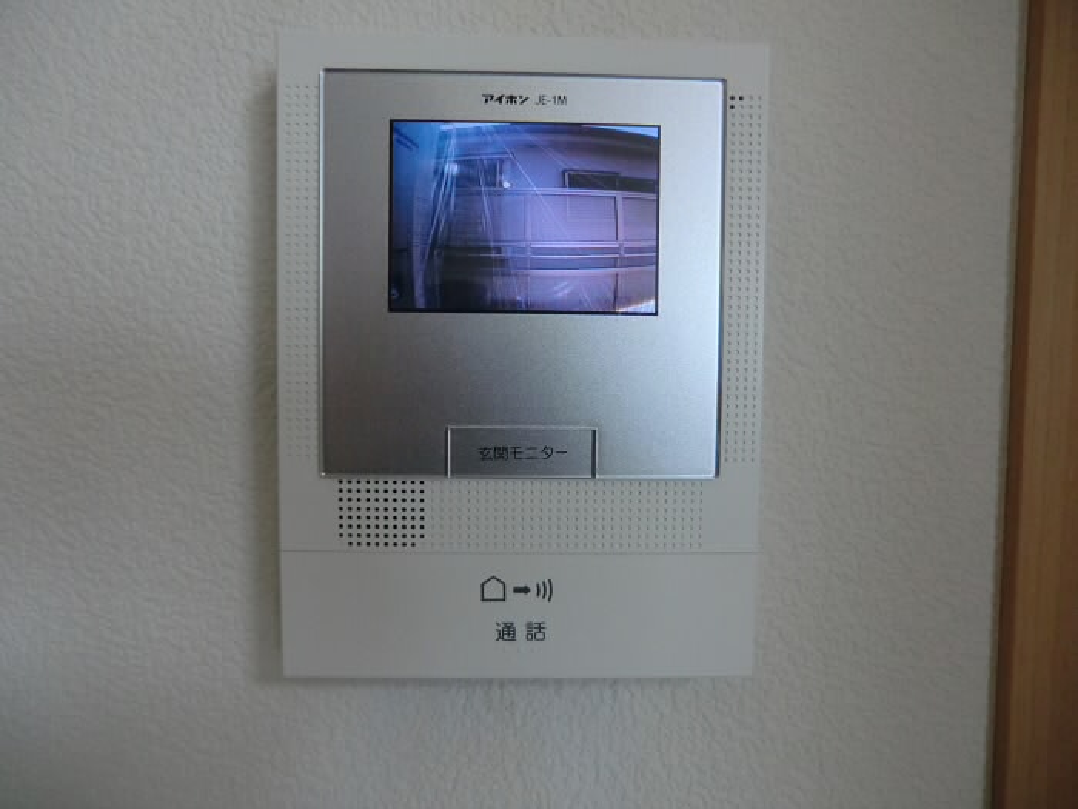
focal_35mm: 24
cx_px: 539
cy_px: 404
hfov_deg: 71.6
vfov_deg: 56.8
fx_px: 747
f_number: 3.2
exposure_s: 1/60
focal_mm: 4.3
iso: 400
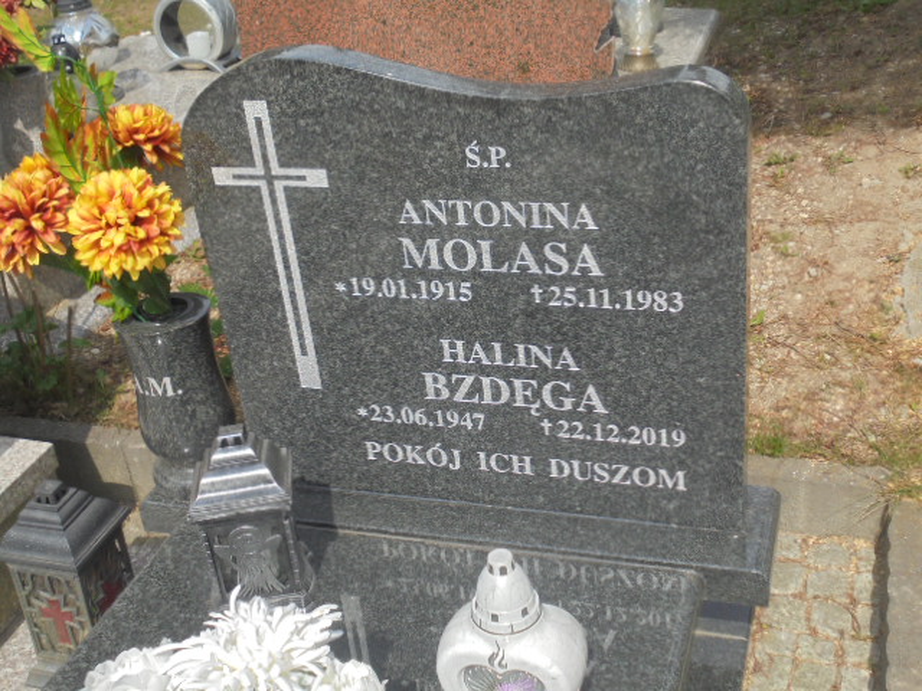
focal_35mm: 43
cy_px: 346
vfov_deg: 33.6
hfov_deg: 43.9
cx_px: 461
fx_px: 1145
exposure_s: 1/500
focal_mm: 7.8
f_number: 4.5
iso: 100
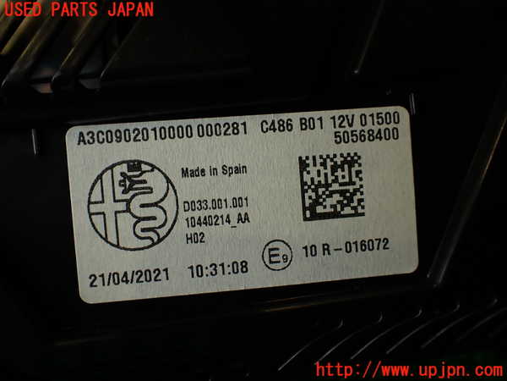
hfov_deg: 56.8
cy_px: 190
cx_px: 254
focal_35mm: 32
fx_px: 469
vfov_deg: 44.2
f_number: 2.4
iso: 100
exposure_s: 1/125
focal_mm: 5.79
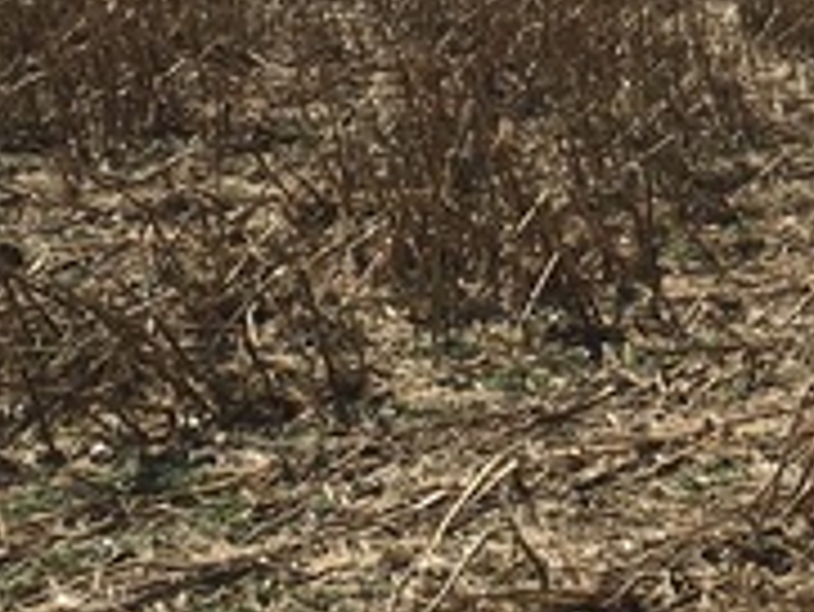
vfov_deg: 11.8
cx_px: 875
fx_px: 2918
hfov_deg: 15.5
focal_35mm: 124
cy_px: -36
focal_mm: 4.15
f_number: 2.2
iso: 25
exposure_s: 1/4274
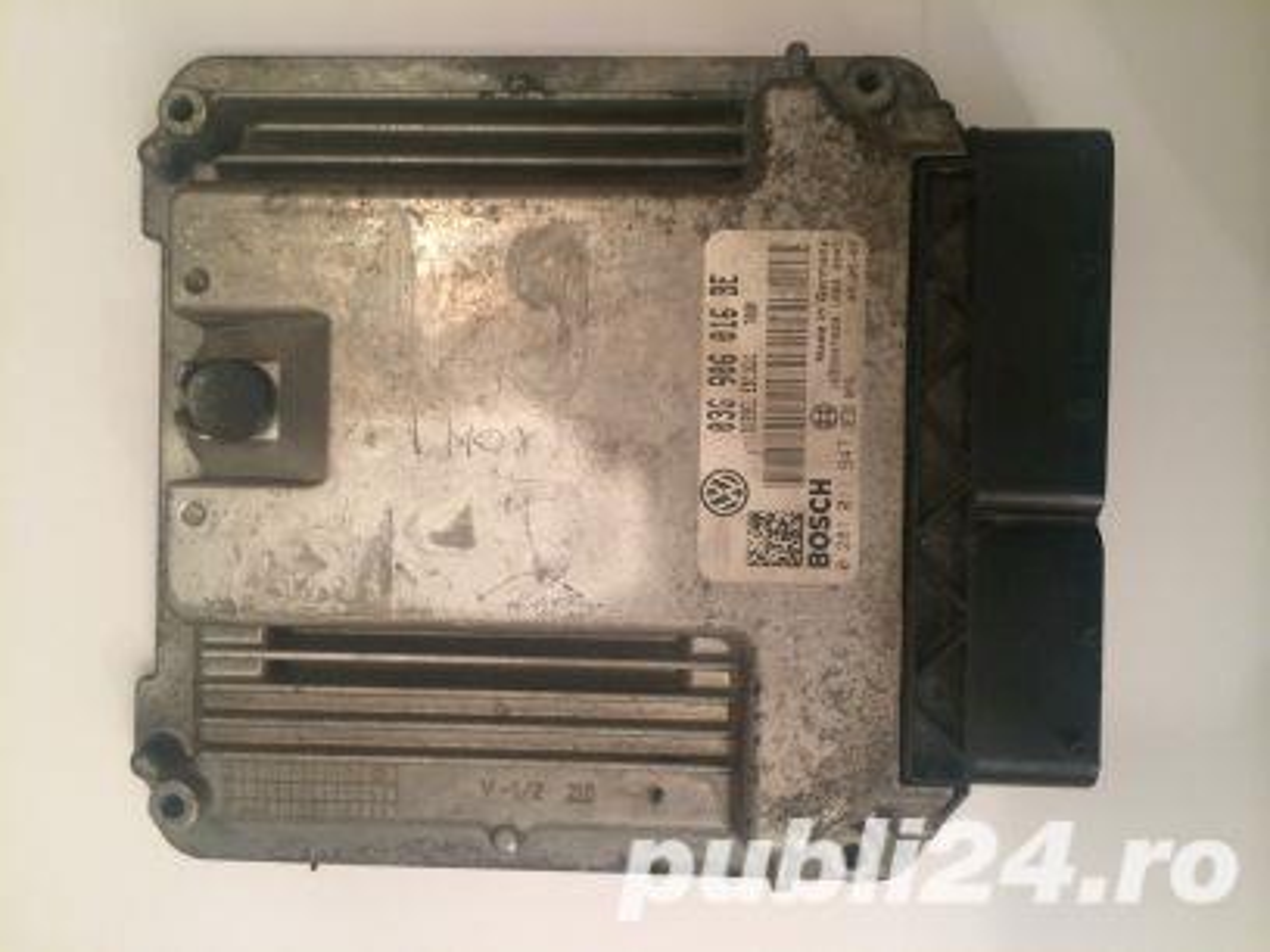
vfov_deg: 46.8
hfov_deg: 60.0
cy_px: 476
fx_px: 1101
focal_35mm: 30
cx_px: 635
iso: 200
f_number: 2.2
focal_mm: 4.12
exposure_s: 1/33
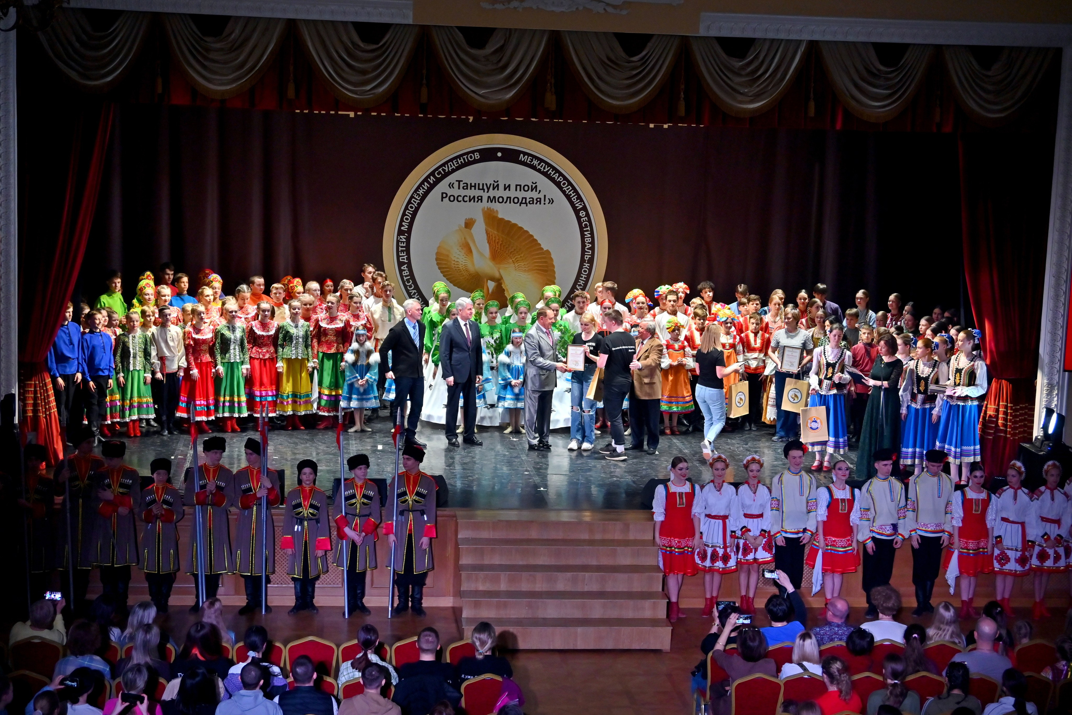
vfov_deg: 22.1
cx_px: 536
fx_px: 1831
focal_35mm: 62
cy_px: 358
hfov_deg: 32.6
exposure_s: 1/125
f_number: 5.6
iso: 800
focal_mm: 41
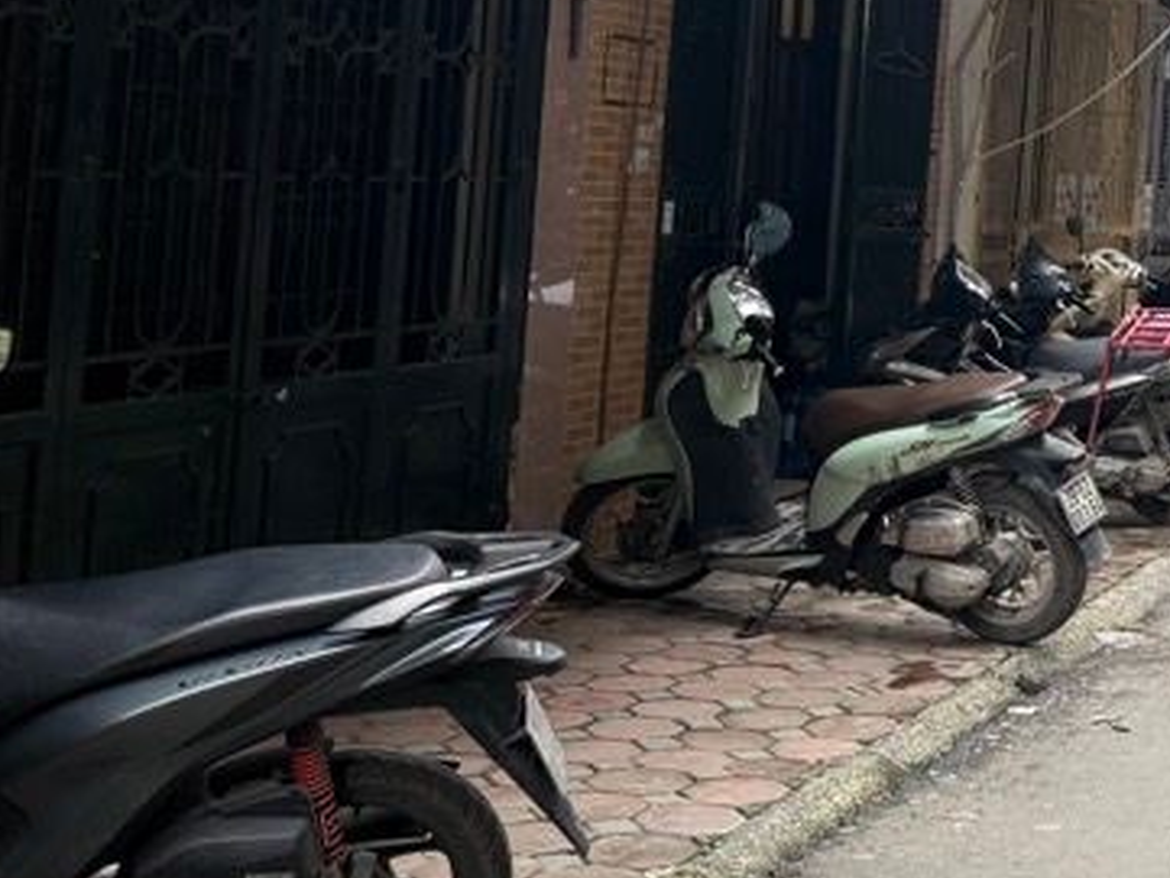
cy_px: 26
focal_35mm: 68
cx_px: 1527
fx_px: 2299
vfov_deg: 21.0
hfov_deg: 24.8
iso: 100
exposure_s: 1/167
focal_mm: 6.76
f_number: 1.78
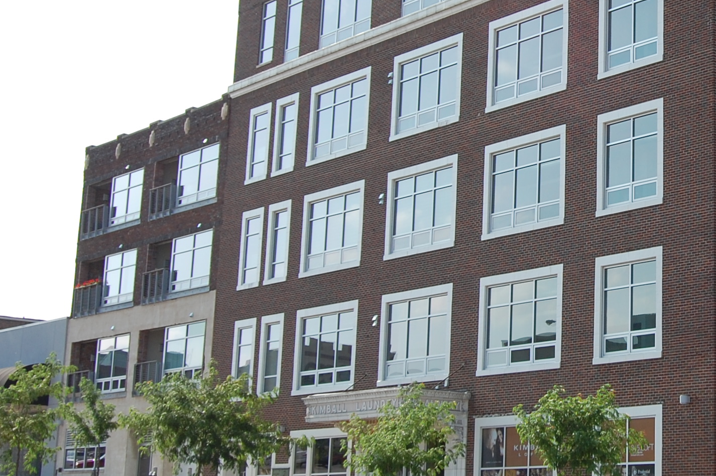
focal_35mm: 73
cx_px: 677
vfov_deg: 18.5
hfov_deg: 26.5
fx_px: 1452
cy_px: 142
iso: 200
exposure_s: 1/250
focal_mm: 23
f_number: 8
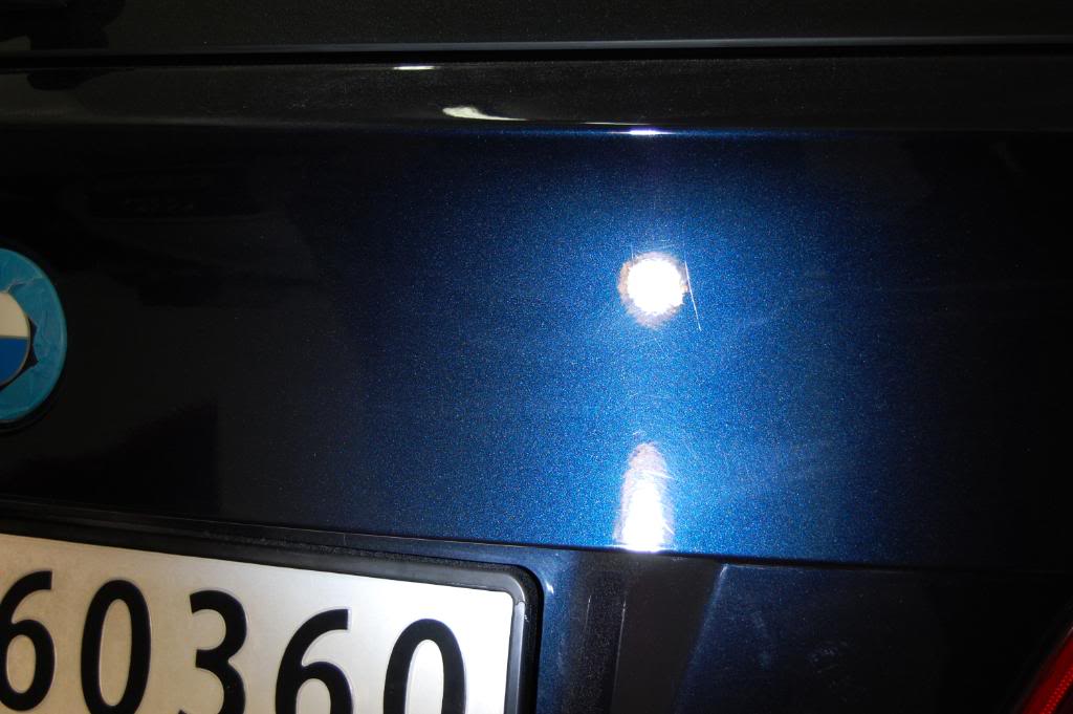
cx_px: 536
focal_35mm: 60
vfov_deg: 22.6
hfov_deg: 33.4
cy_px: 357
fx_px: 1787
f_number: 5
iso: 400
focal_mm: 40
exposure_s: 1/80
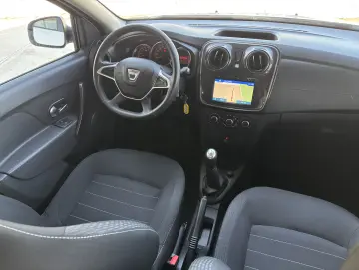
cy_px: 135
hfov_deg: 67.3
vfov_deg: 53.1
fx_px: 270
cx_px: 180
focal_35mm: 26
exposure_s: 1/78
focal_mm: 5.96
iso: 125
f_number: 1.6
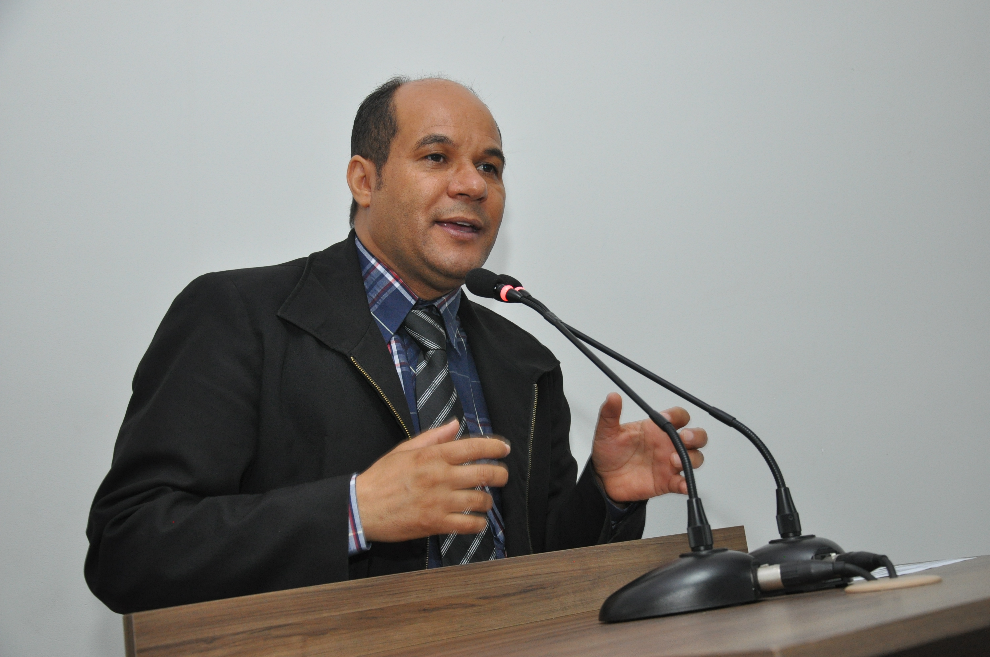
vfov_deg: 29.8
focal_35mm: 45
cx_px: 495
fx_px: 1236
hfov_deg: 43.7
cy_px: 328
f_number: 5.6
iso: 800
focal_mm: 30
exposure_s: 1/60
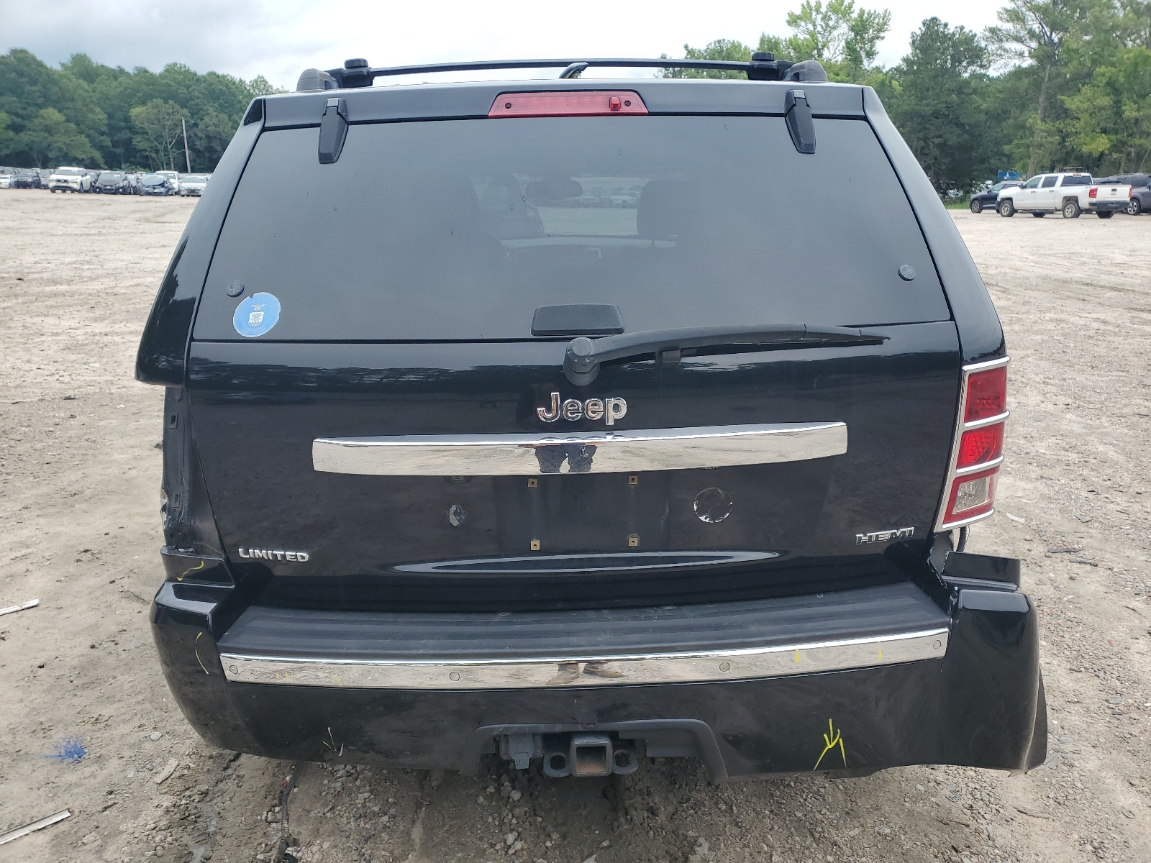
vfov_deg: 53.1
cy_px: 432
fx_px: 865
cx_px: 576
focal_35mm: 26
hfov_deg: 67.3
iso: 50
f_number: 1.5
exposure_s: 1/1000
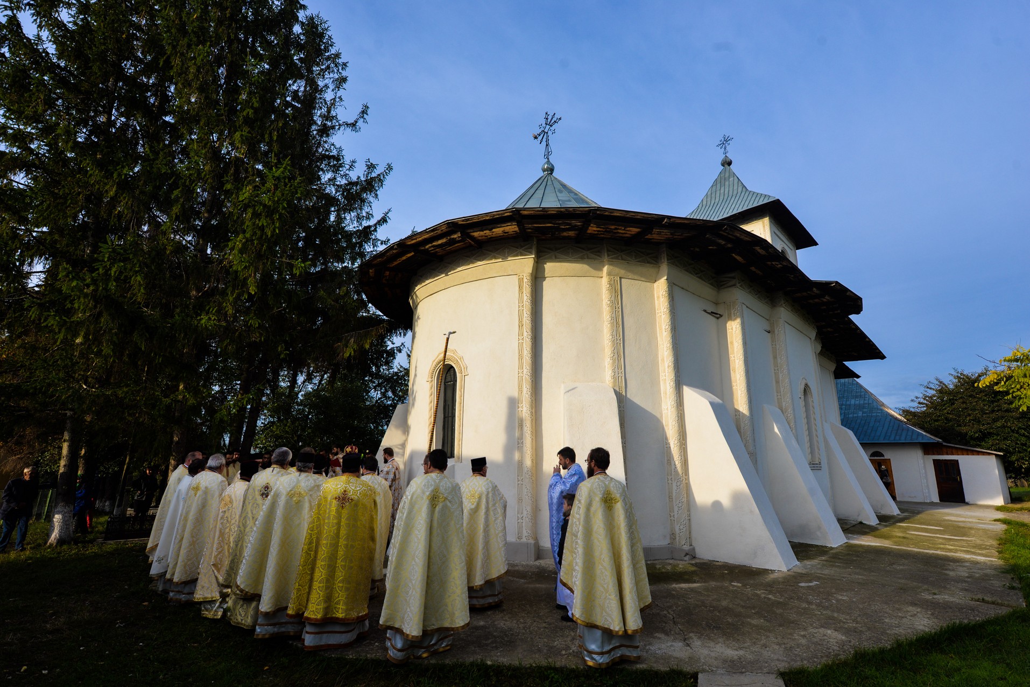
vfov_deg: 70.4
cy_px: 344
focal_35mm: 17
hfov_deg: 93.3
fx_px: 486
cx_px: 515
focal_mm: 17
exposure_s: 1/250
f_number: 8
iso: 125
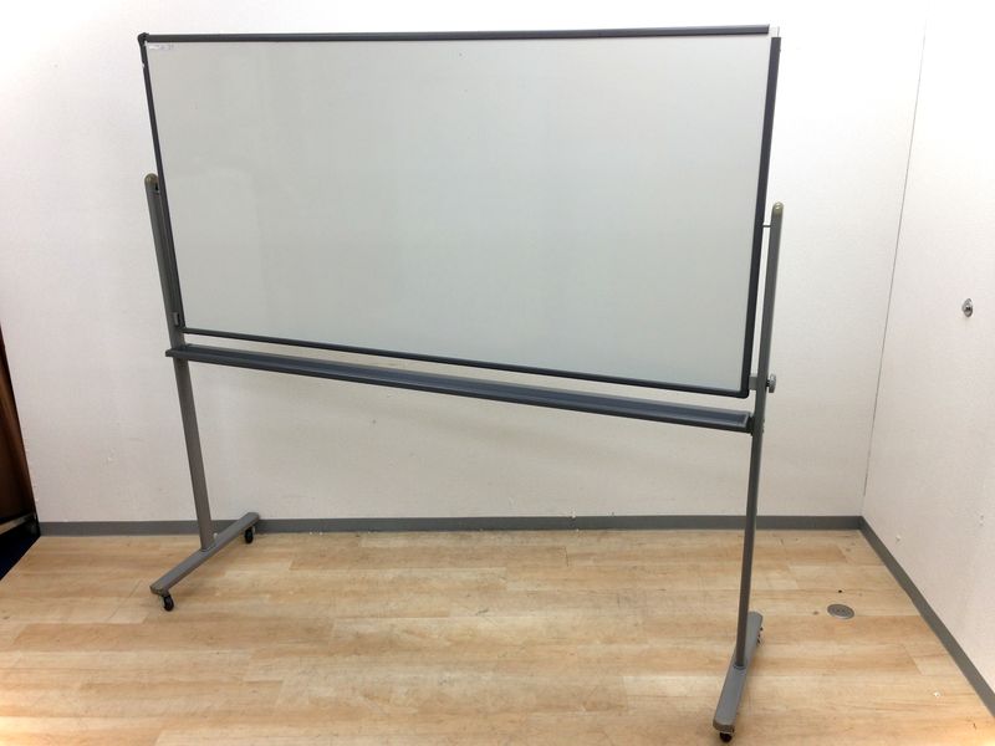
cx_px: 498
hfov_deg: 55.4
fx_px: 949
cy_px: 373
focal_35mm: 33
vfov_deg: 42.9
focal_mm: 4.12
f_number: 2.4
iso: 50
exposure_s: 1/30
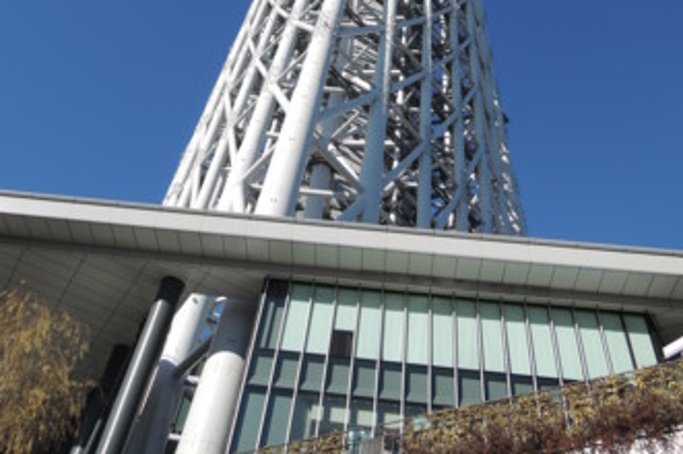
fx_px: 644
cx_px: 347
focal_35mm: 34
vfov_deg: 36.4
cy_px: 45
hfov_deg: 55.8
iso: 80
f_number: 2.8
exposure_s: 1/200
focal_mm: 5.1
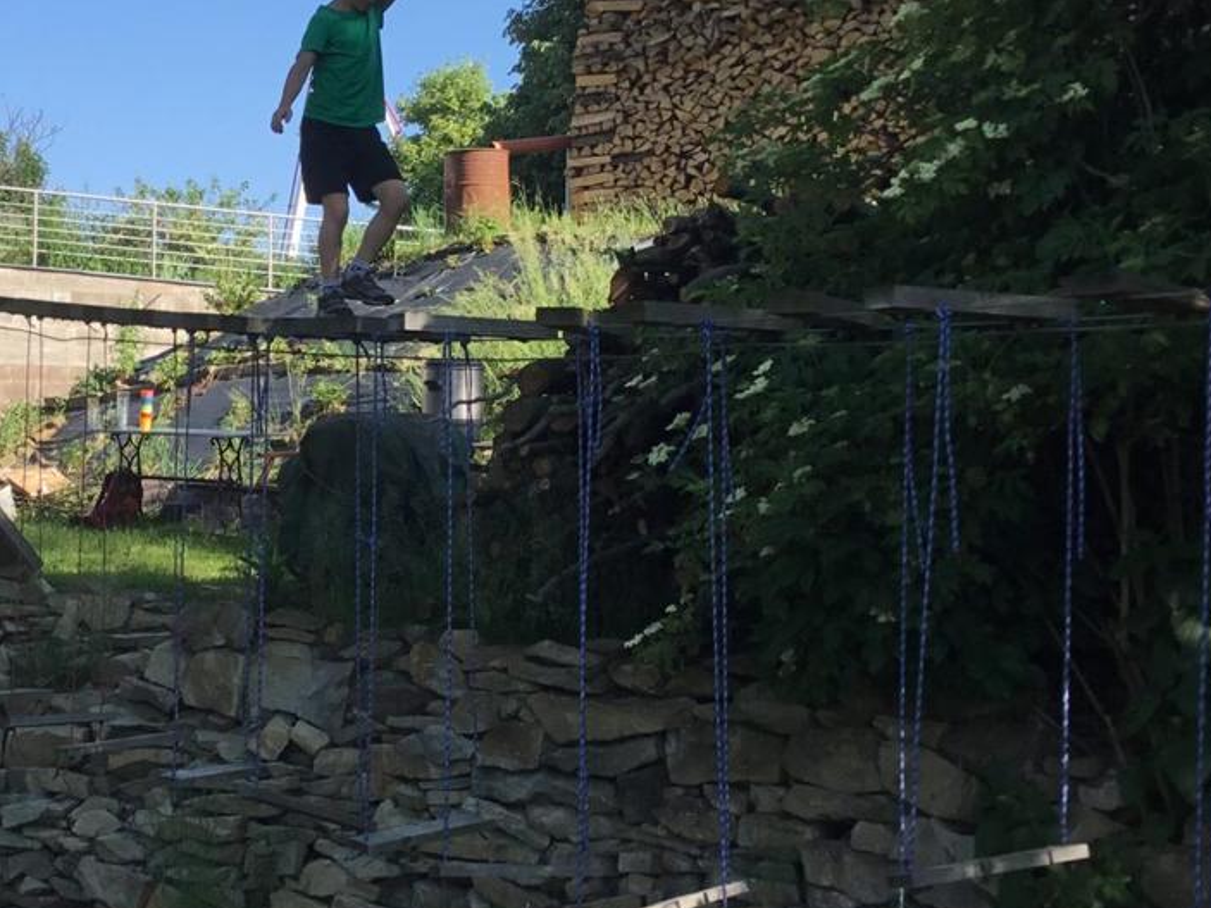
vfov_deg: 24.8
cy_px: 420
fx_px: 2064
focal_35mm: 59
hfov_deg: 32.1
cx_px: 295
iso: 25
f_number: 2.4
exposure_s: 1/566
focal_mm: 3.3
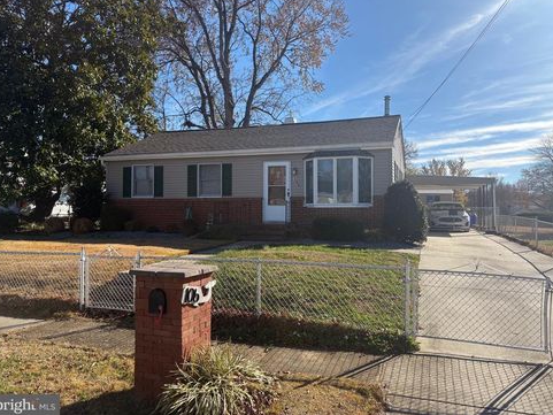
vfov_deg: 51.4
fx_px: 431
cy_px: 202
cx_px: 277
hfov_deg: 65.3
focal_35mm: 27
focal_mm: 5.96
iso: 50
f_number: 1.6
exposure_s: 1/2865
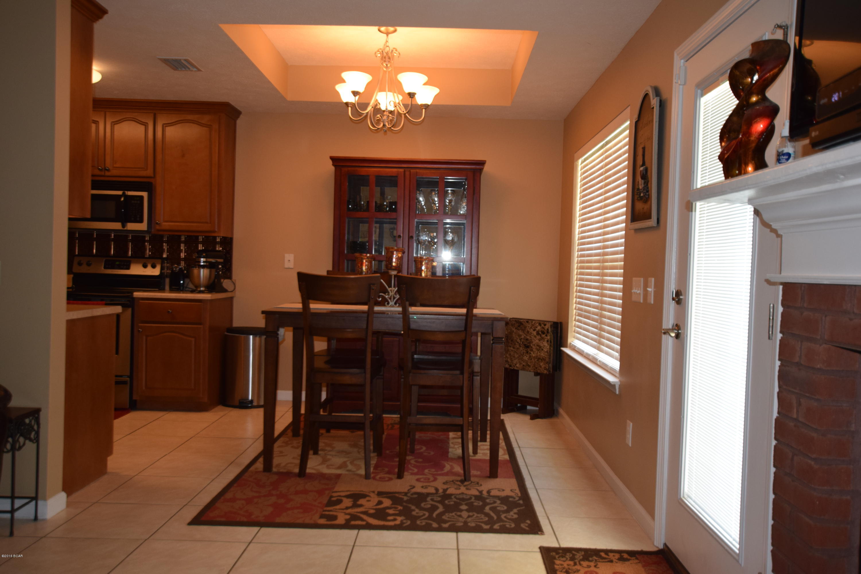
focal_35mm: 30
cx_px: 430
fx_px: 717
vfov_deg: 43.6
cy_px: 287
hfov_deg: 61.9
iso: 640
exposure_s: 1/60
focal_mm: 20
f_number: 4
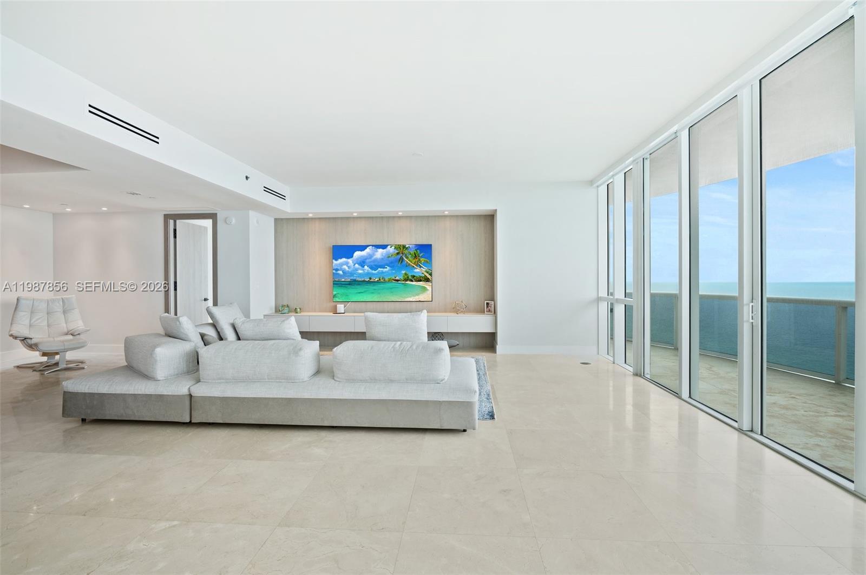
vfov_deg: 73.6
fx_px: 384
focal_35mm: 16
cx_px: 433
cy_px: 288
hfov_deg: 96.8
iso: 200
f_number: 8
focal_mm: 16
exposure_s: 1/13
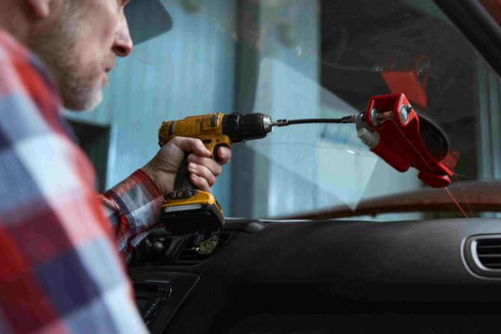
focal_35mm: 46
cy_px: 147
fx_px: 637
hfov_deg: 42.9
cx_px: 275
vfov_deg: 29.3
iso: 640
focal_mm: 39.7
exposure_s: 1/250
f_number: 2.8
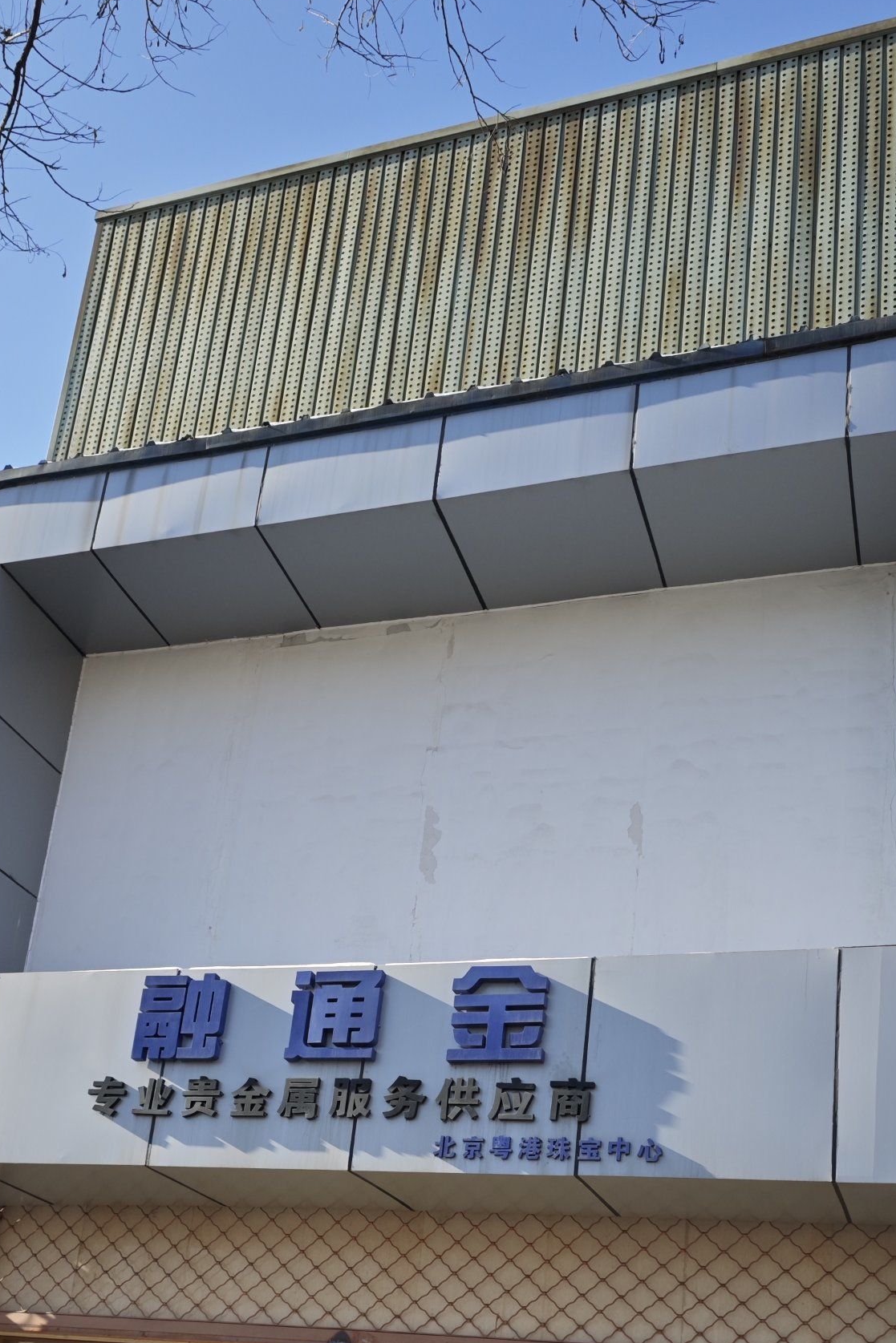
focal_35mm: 39
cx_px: 403
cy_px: 1057
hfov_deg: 34.2
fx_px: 1456
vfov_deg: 47.1
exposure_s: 1/1429
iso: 50
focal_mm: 6.68
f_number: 1.42
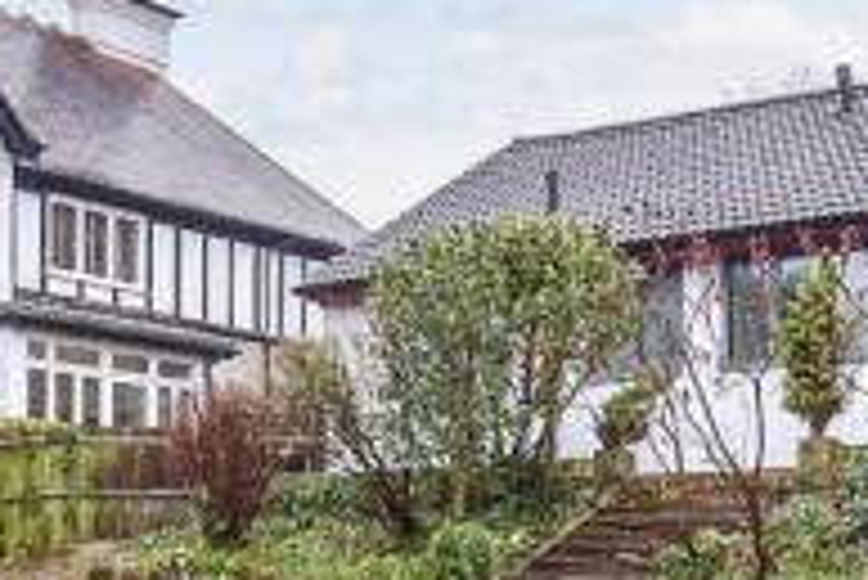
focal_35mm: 51
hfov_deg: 38.6
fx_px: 1231
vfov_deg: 26.5
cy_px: 294
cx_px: 533
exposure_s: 1/20
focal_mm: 10
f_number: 8
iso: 160
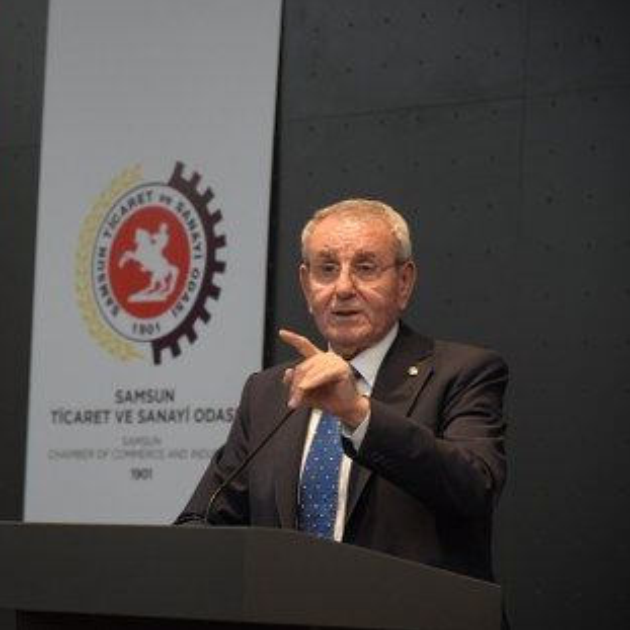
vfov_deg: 11.3
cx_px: 169
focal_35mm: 155
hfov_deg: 11.3
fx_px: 3192
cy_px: 313
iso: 1600
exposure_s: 1/200
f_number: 4
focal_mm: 80
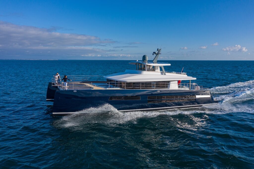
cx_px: 127
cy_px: 84
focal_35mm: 28
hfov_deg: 65.5
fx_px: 197
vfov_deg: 46.4
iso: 100
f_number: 5
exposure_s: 1/800
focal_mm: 10.26
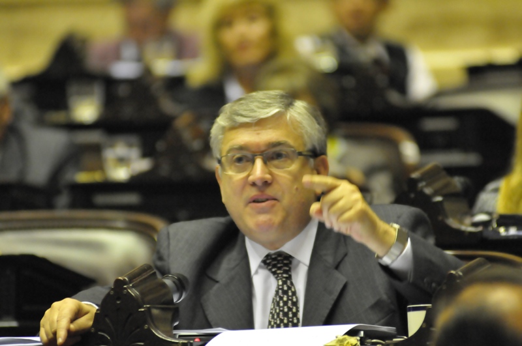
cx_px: 261
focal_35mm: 300
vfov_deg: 4.6
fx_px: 4344
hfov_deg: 6.9
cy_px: 173
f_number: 3.2
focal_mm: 200
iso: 3200
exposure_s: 1/100
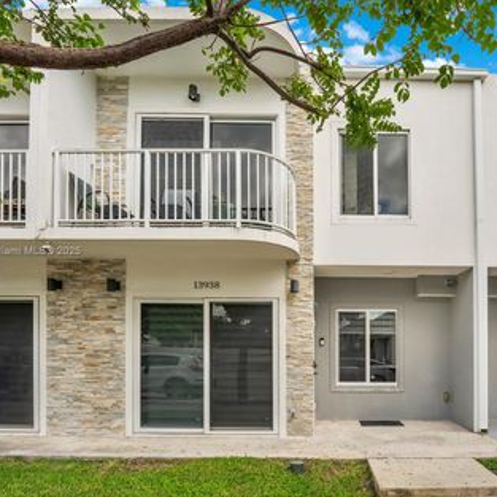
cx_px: 319
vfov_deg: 77.7
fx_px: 309
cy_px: 252
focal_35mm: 19
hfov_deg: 75.9
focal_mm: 14
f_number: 8
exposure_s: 1/125
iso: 100
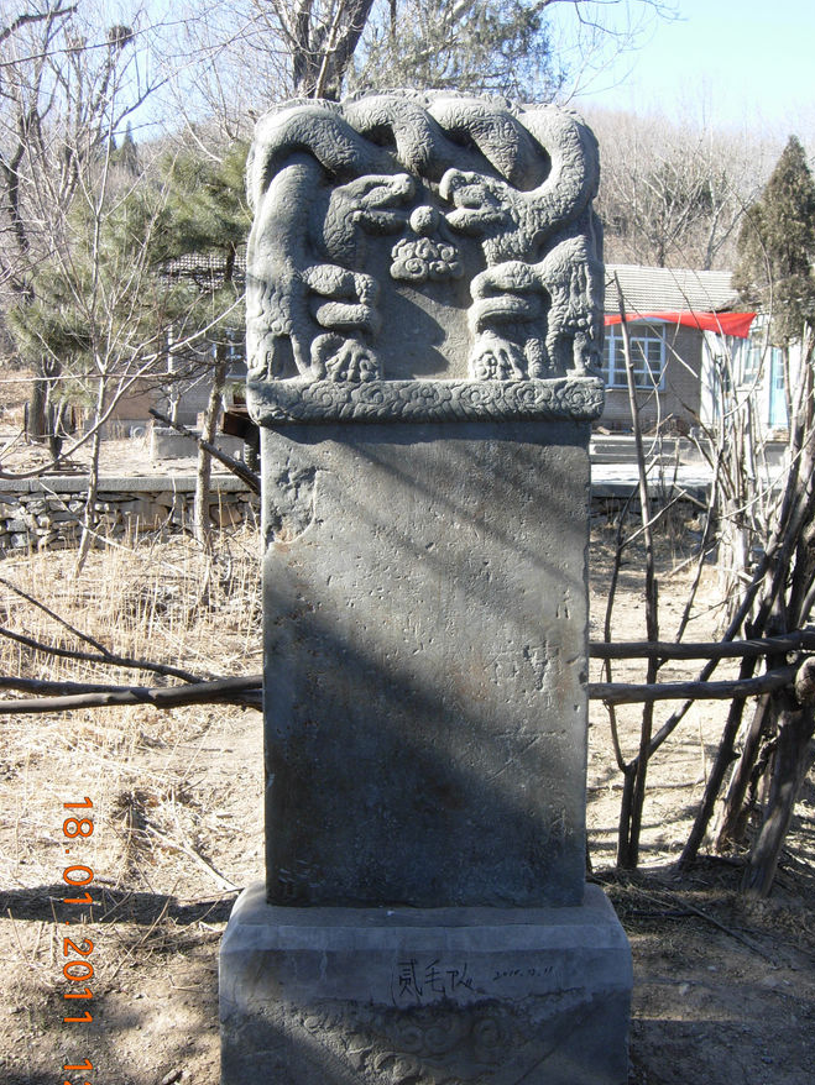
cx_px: 444
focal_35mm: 41
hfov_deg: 35.1
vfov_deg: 45.7
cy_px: 606
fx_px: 1286
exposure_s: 1/128
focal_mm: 7.5
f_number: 4.3
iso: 50
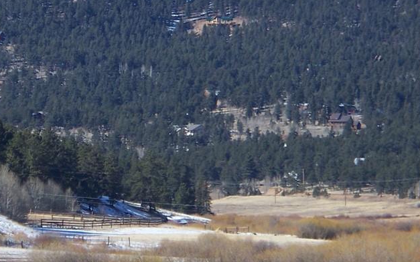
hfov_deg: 4.3
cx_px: -42
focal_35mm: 487
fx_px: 5575
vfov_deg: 2.7
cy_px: 1
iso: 80
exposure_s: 1/400
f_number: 5.1
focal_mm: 37.7
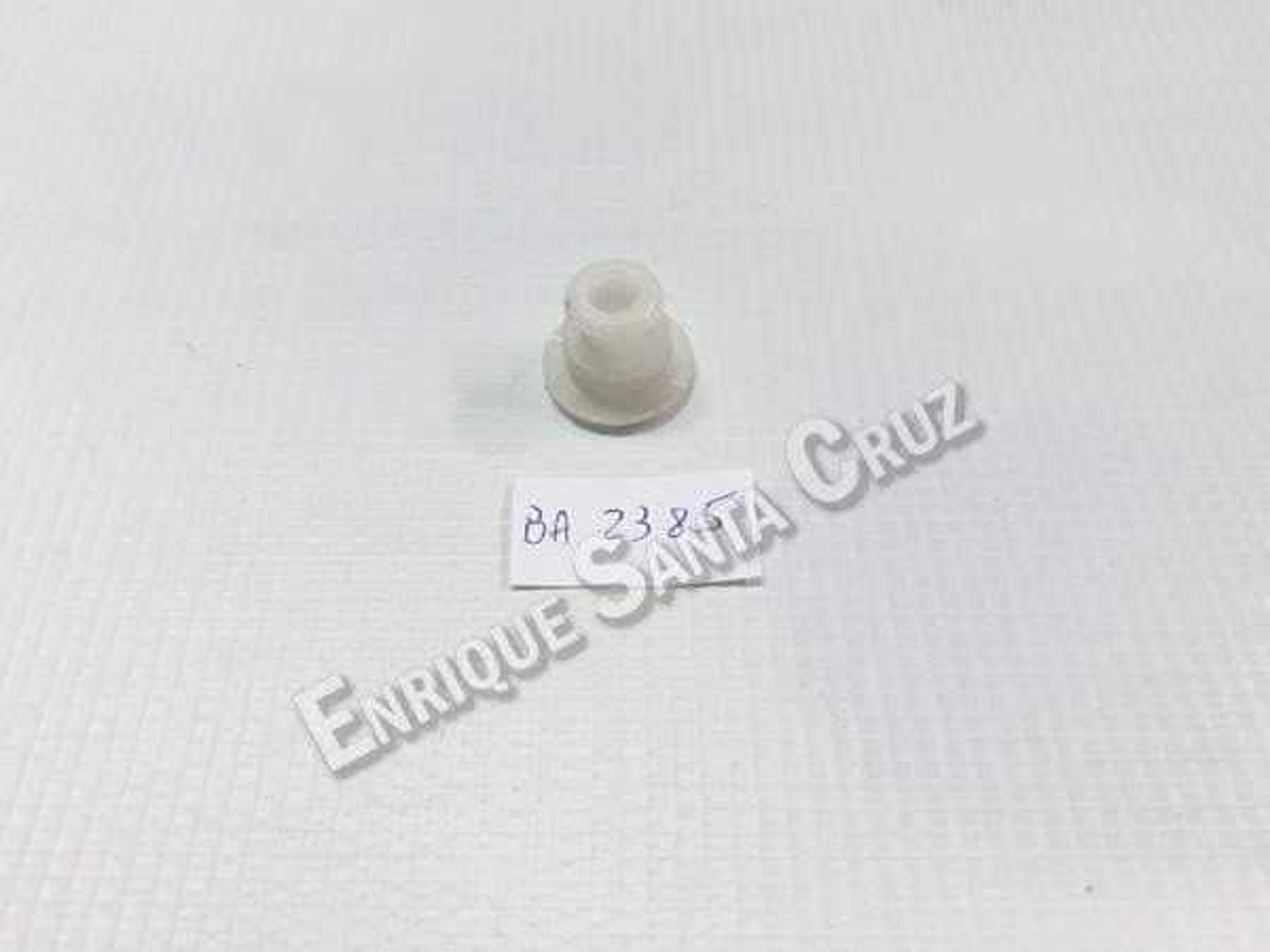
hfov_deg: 65.3
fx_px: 991
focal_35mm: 27
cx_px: 635
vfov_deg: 51.4
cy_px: 476
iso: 80
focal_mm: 3.6
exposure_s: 1/33
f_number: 1.9
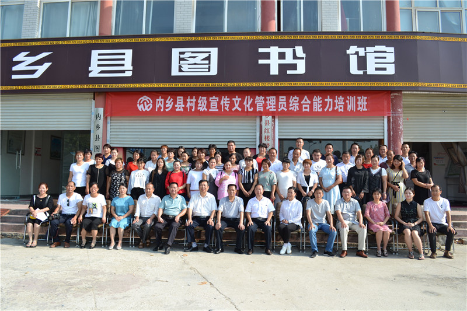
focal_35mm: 27
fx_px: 350
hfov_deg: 67.4
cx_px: 234
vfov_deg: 47.9
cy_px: 156
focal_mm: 18
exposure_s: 1/200
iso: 100
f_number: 7.1
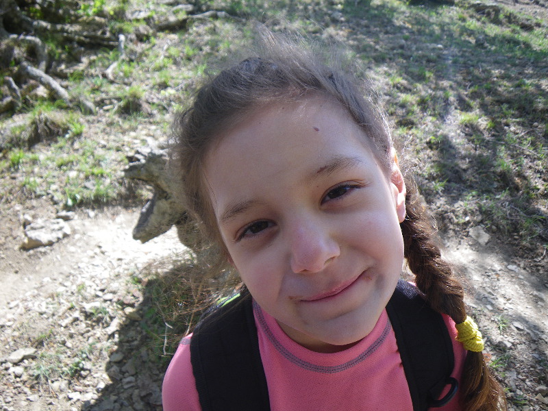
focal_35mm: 28
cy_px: 206
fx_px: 443
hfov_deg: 63.4
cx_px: 274
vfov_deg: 49.7
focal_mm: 5
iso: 50
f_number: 3.5
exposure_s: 1/160
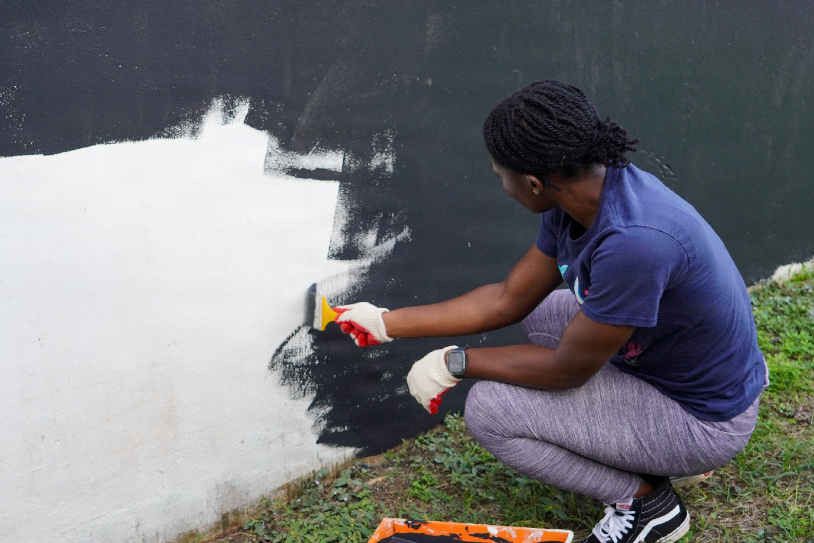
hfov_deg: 40.3
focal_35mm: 49
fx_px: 1108
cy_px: 304
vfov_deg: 27.5
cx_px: 349
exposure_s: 1/250
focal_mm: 28
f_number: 5.6
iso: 250
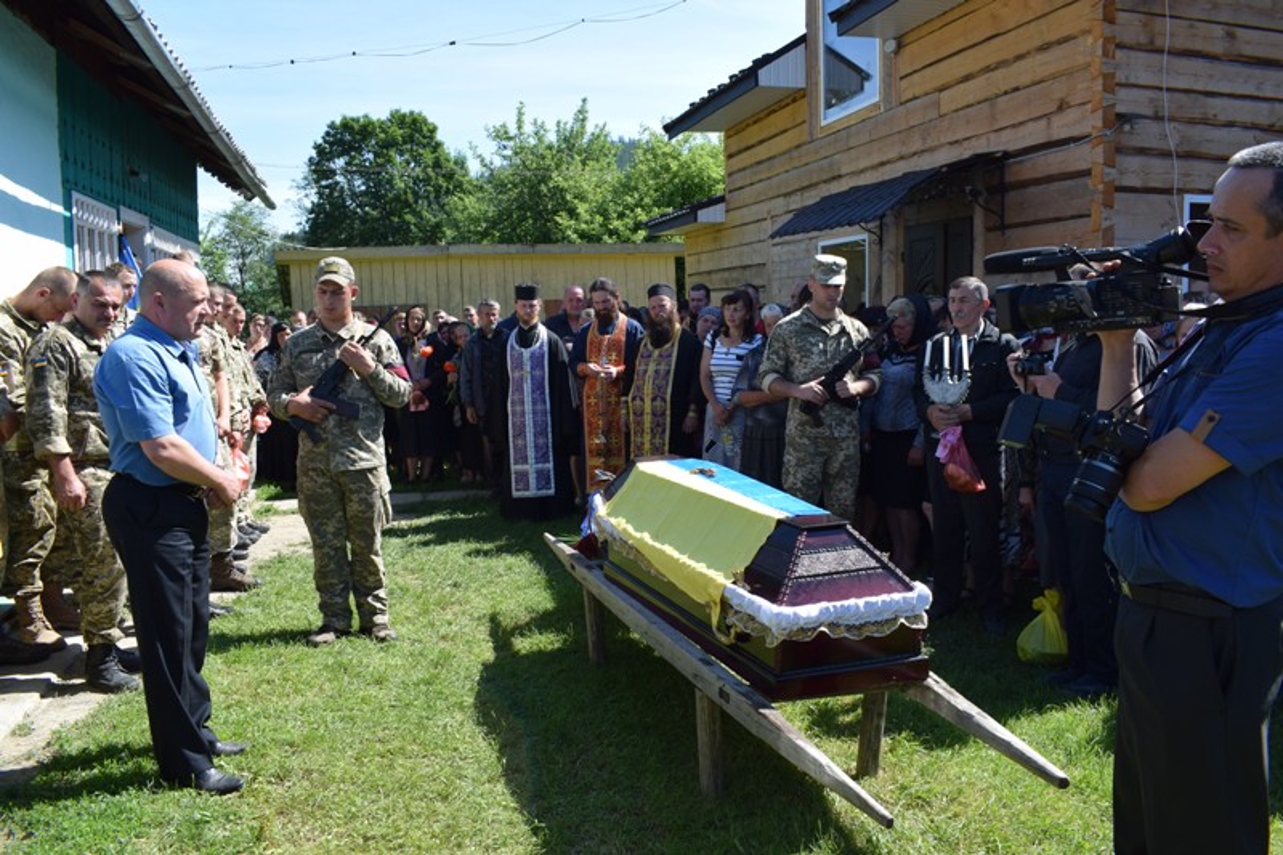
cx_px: 642
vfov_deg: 47.9
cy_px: 428
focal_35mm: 27
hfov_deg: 67.4
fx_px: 962
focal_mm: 18
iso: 220
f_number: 8
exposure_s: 1/250
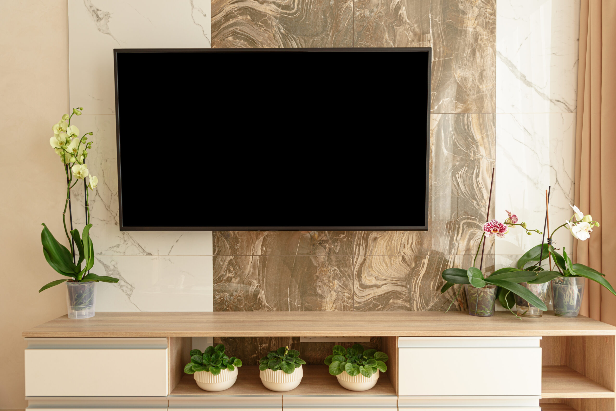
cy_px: 206
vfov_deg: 49.6
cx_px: 308
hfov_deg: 69.4
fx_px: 445
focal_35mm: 26
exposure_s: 1/125
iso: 100
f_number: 5
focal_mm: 26
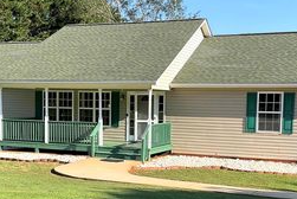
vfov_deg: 22.5
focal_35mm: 60
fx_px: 496
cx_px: 137
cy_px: 150
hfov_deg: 33.3
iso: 16
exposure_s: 1/1098
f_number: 1.8
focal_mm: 3
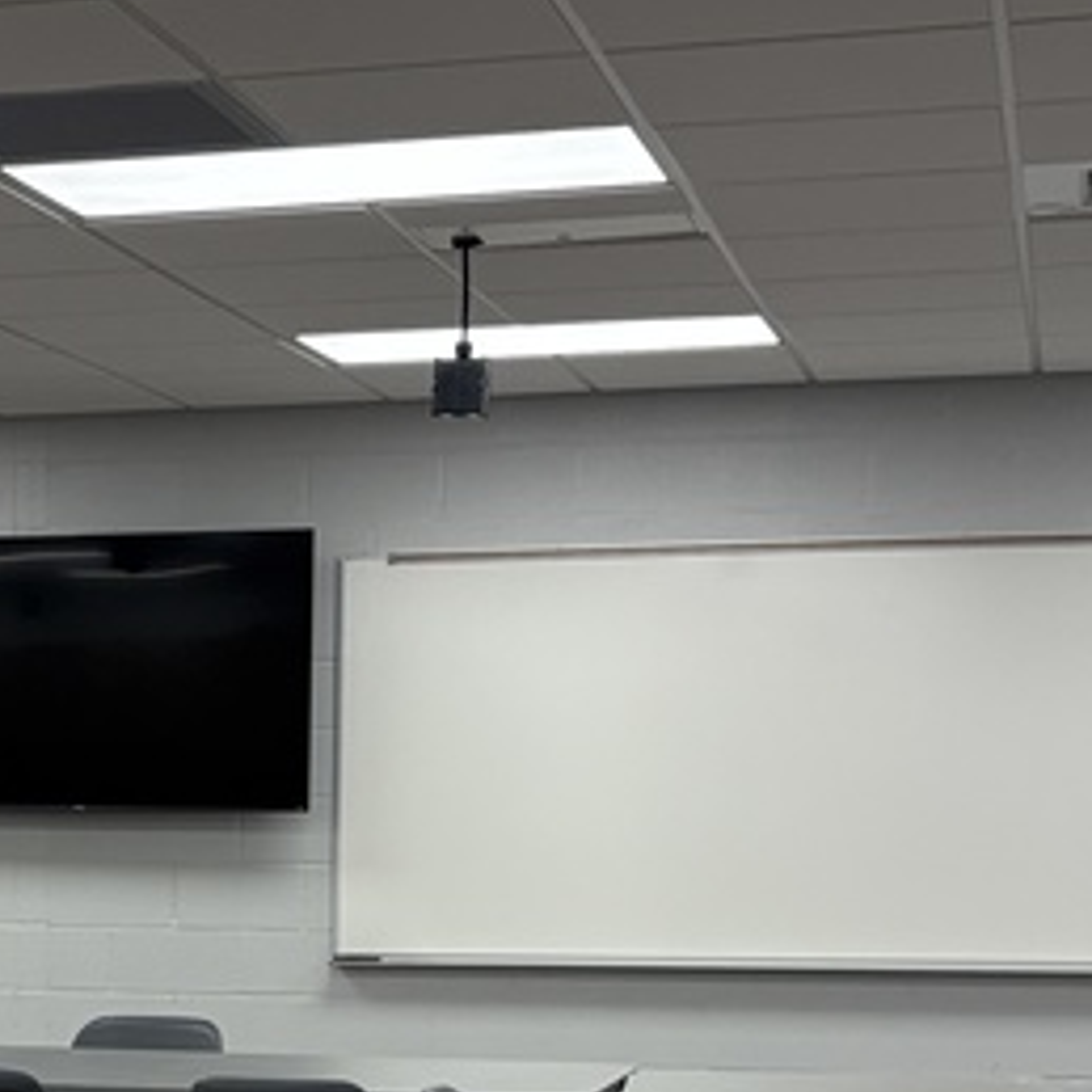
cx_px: 17
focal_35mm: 91
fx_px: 3248
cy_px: 1164
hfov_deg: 18.6
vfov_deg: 18.4
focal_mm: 5.96
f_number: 1.6
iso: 125
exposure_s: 1/195
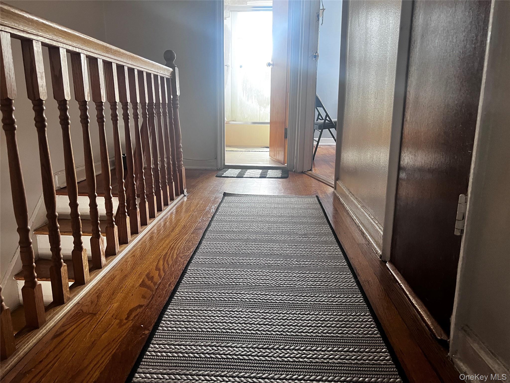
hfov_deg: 67.3
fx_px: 383
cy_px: 192
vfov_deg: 53.1
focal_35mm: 26
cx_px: 255
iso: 250
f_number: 1.5
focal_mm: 5.7
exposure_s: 1/60
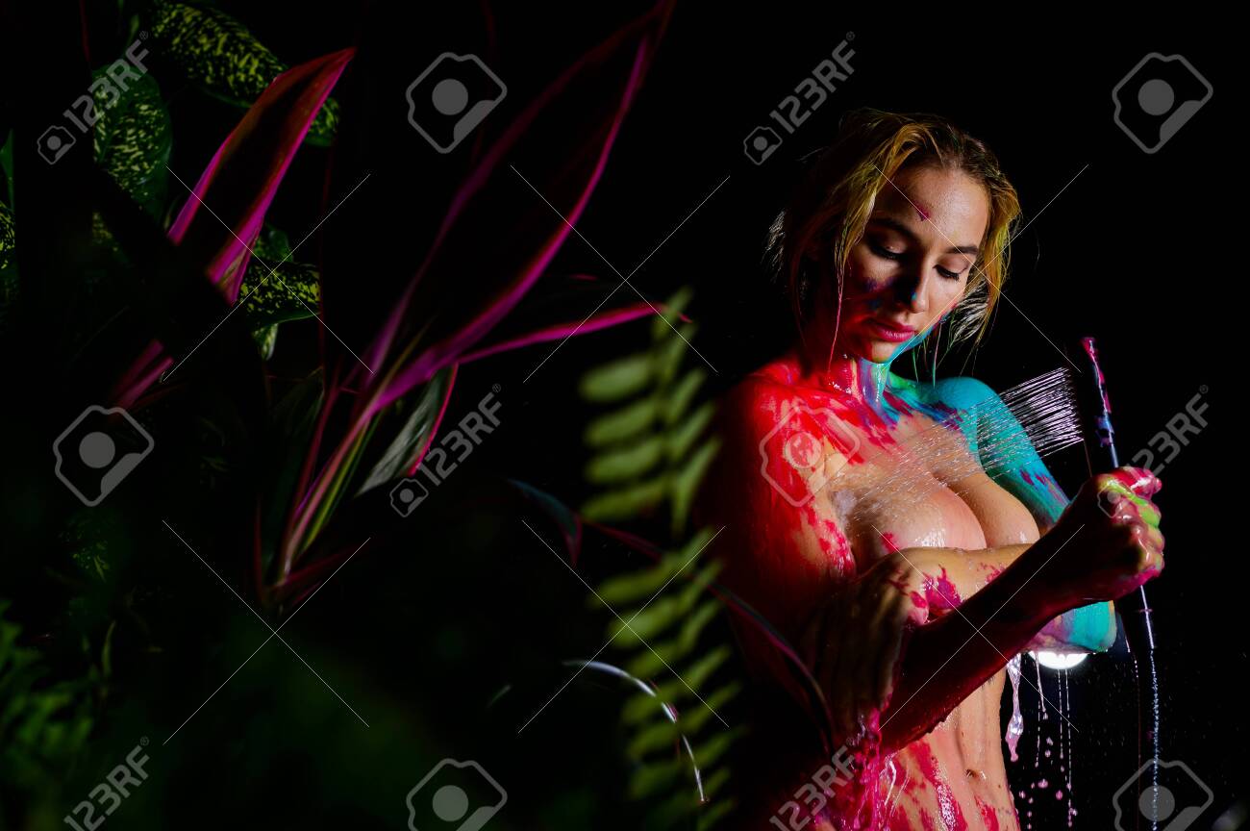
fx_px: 1734
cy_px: 416
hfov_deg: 39.6
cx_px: 625
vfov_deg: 26.9
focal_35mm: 50
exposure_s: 1/160
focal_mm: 50
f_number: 5.6
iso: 80
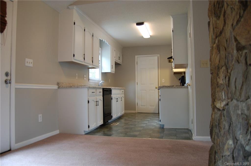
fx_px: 188
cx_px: 126
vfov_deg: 47.7
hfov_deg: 67.5
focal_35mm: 27
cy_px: 83
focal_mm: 18
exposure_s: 1/30
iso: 400
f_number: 3.5
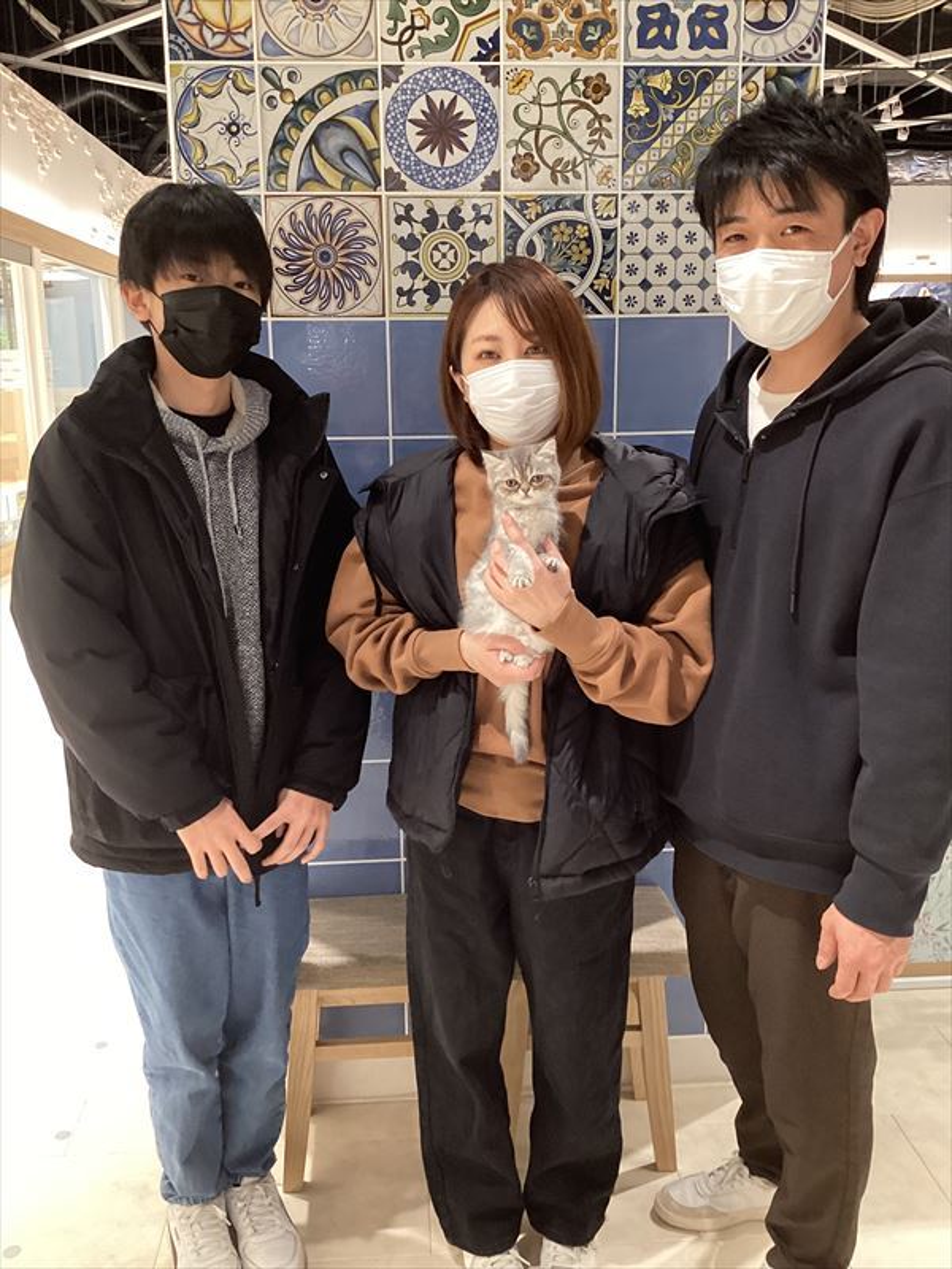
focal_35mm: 31
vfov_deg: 58.4
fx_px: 1137
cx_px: 476
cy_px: 634
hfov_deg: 45.4
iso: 160
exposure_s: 1/60
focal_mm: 3.3
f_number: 2.4
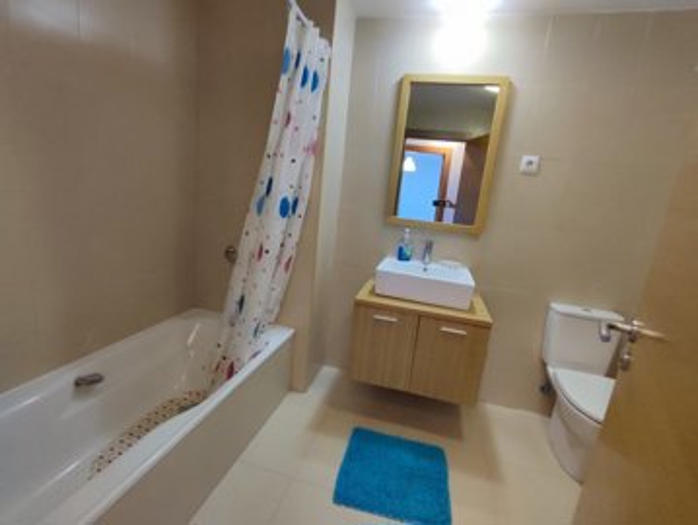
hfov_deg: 94.4
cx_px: 349
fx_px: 323
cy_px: 262
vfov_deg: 78.2
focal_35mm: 16
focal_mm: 1.65
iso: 161
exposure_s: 1/33
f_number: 2.2
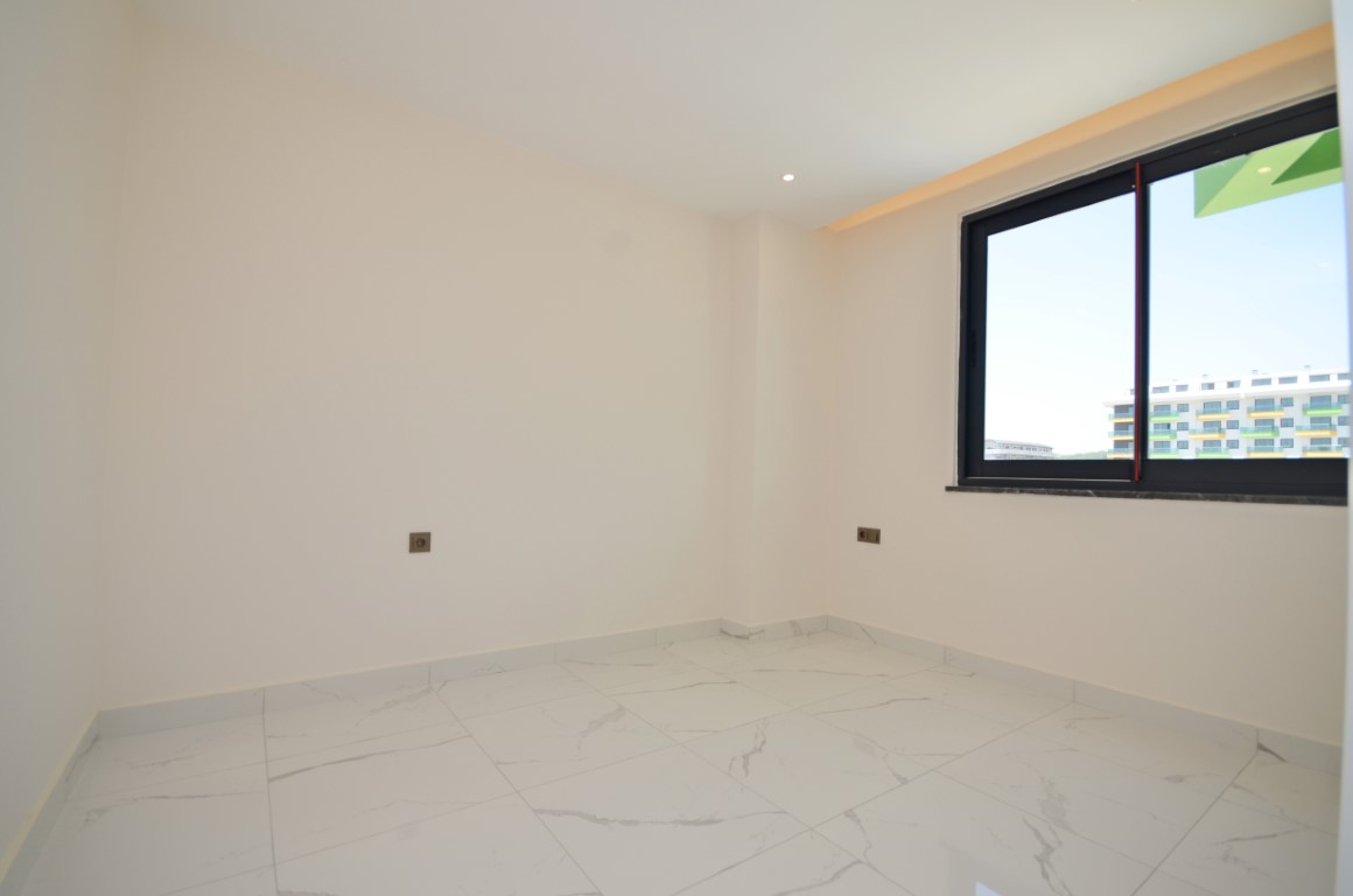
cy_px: 448
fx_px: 563
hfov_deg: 100.5
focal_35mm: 15
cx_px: 676
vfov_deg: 77.1
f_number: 5.6
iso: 160
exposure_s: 1/125
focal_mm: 10
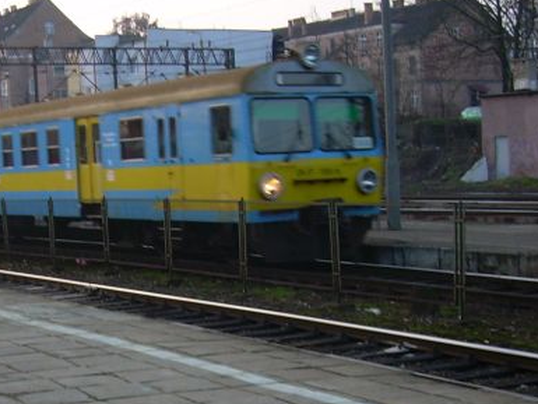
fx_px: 1228
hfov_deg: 24.4
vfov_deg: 18.5
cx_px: 120
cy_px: 320
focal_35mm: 79
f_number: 2.8
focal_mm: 6.3
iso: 50
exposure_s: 1/50.4
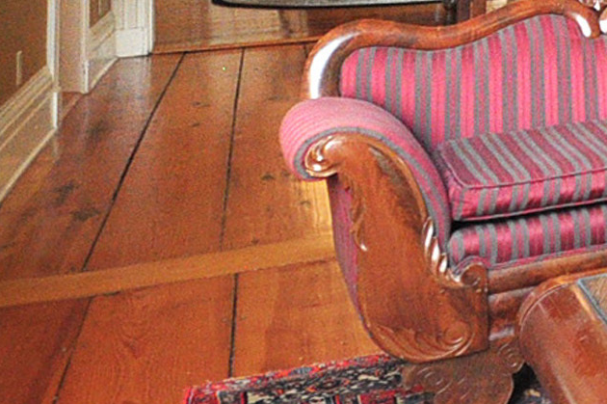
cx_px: 1233
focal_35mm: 69
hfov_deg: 18.4
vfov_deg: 17.5
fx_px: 1162
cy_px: -221
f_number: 4
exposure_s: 1/60
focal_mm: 10
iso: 1250
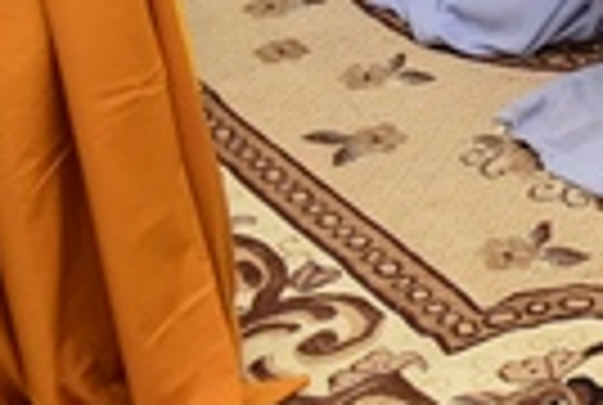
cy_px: -268
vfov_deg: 11.2
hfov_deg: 16.5
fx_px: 1947
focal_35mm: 116
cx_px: 810
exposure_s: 1/50
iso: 640
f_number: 4.5
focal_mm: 24
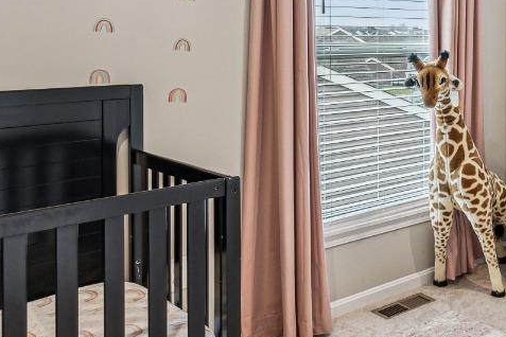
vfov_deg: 29.7
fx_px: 618
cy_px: 60
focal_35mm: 44
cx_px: 568
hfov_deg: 36.9
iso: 400
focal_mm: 14
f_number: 8
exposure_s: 1/50
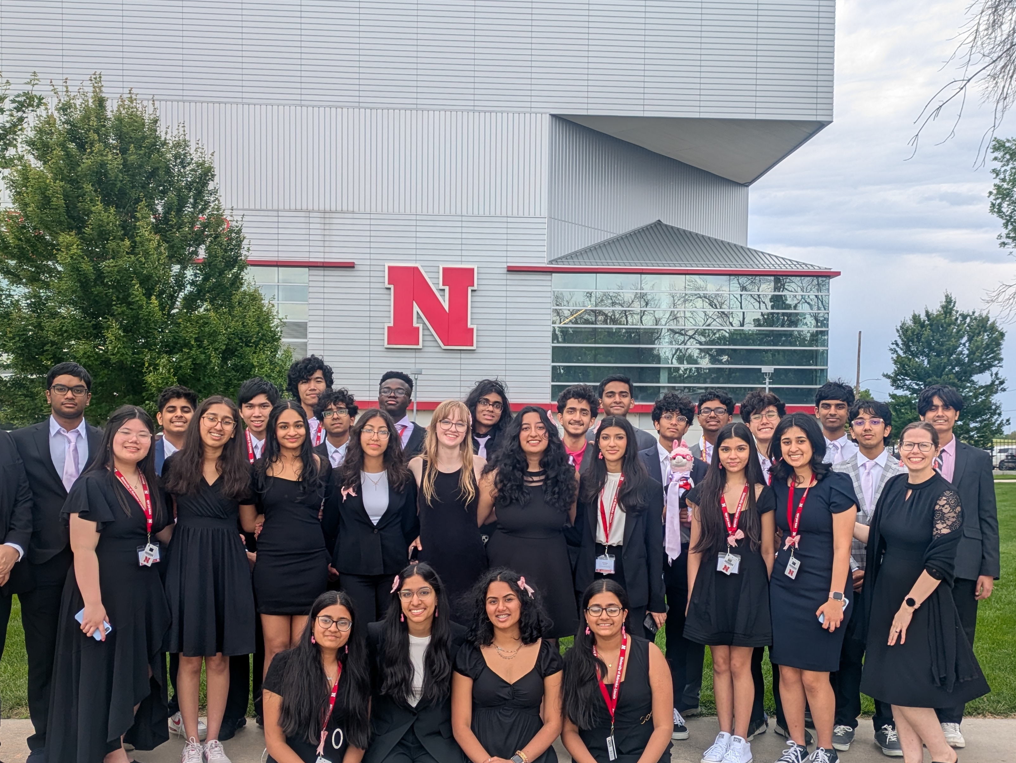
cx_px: 499
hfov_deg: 51.3
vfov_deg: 39.5
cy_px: 456
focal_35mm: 36
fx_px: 1057
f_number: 1.89
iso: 33
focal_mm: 5.43
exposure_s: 1/265
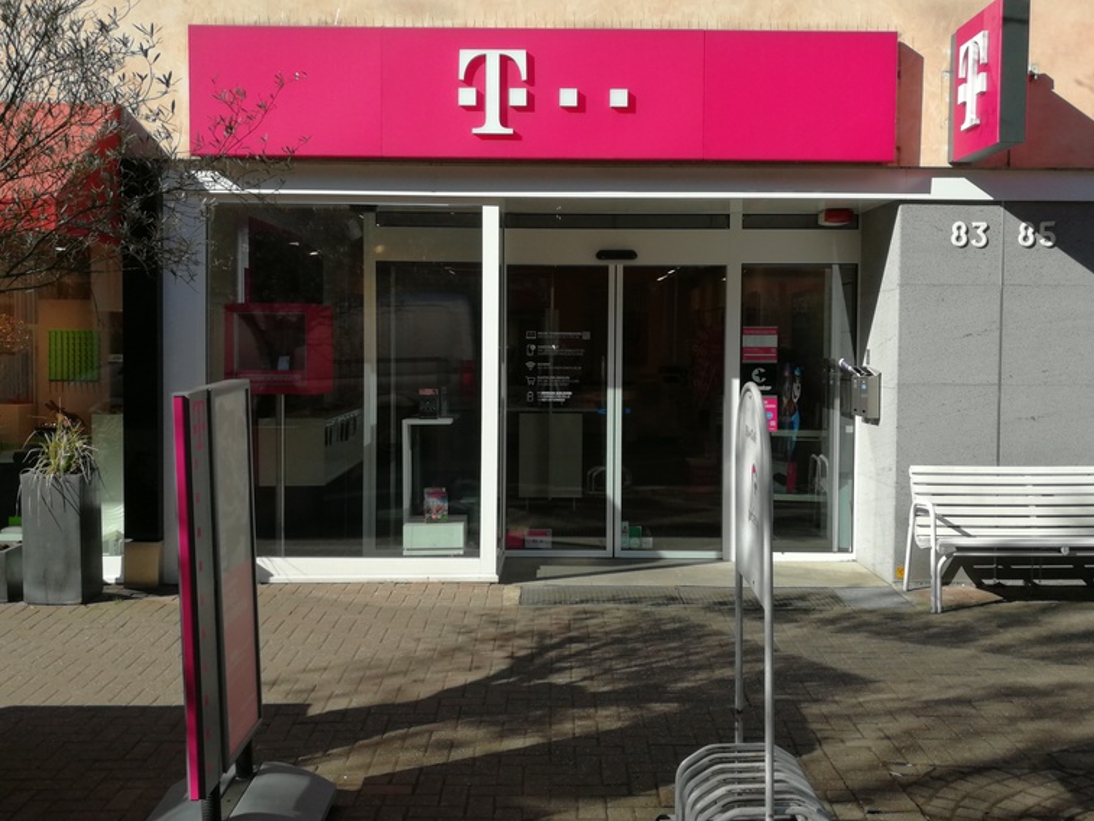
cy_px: 406
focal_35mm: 37
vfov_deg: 38.7
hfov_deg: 50.1
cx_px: 552
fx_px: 1170
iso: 50
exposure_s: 1/1072
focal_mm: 3.95
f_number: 2.2
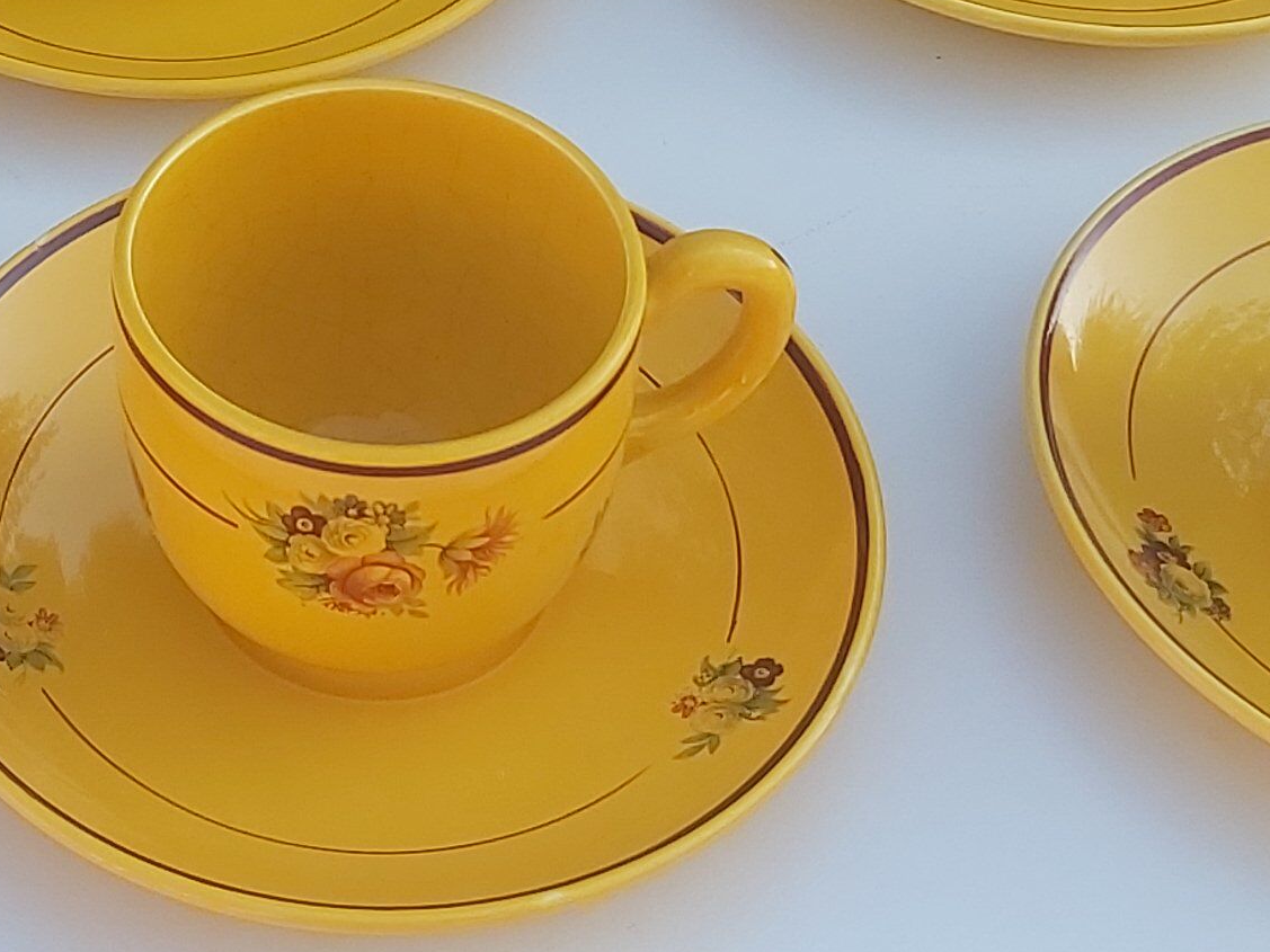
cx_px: 332
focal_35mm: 93
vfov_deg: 15.4
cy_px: -144
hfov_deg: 20.9
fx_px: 3412
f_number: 1.7
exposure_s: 1/558
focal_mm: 3.92
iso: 64
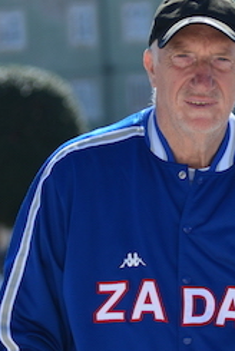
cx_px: 343
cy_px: 390
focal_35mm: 251
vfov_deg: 8.1
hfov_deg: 5.4
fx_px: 2451
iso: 320
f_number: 3.5
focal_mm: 80
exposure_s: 1/4000
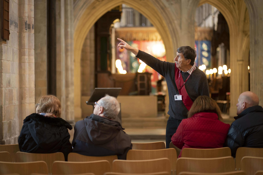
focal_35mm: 85
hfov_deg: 23.9
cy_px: 88
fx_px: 621
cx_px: 132
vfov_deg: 16.1
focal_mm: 85
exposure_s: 1/50
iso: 1600
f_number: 1.8
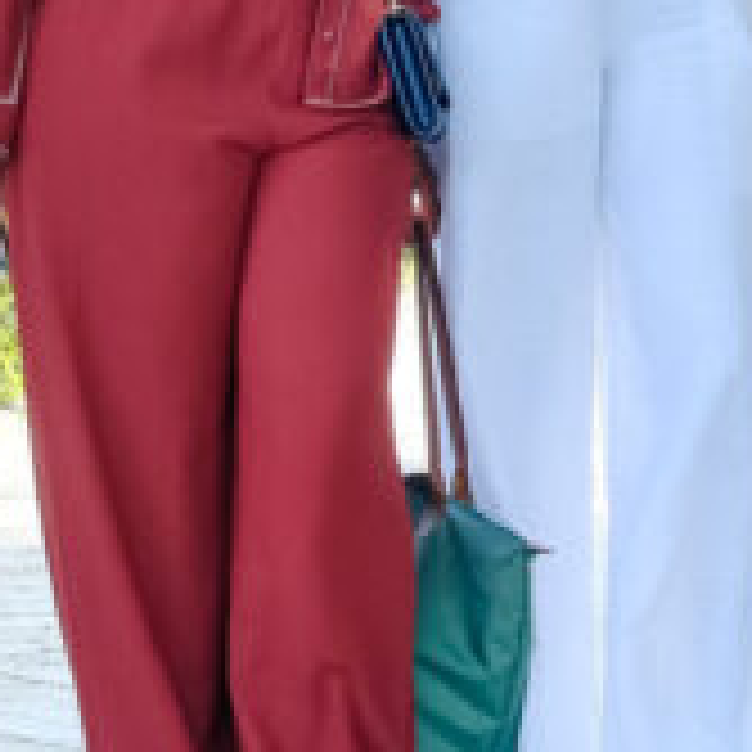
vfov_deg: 6.3
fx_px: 6784
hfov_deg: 6.3
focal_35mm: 276
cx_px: 982
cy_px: -448
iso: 640
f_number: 4
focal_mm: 35
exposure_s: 1/320
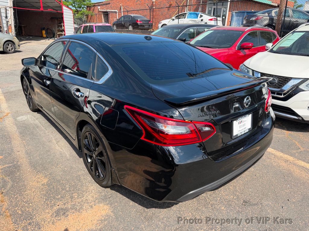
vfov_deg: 56.8
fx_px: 214
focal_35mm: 24
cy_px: 116
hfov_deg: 71.6
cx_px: 154
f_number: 1.78
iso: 100
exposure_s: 1/2801
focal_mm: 6.76
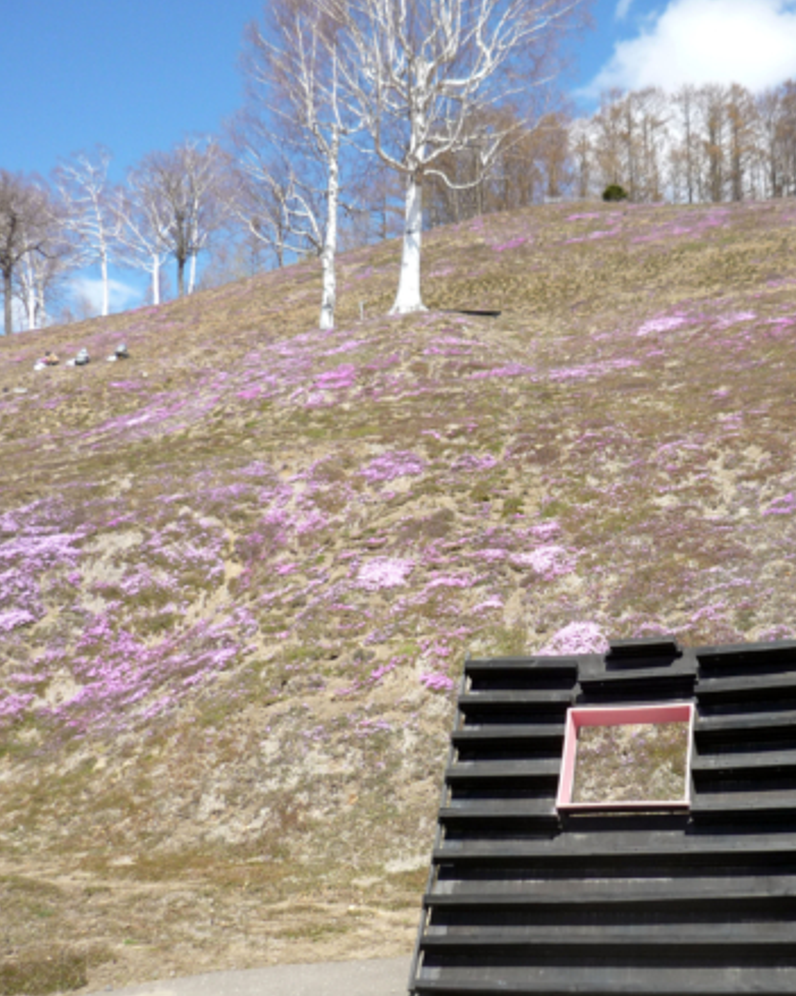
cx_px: 562
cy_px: 508
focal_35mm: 44
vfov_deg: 42.0
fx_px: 1296
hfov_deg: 33.7
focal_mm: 5.5
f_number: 2.8
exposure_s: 1/800
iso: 100
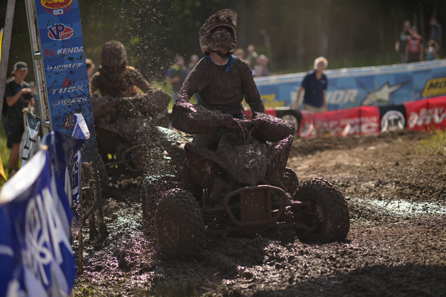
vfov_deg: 16.1
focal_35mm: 85
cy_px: 148
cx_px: 223
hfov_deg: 23.9
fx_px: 1053
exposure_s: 1/2000
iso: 80
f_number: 2.2
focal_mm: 85
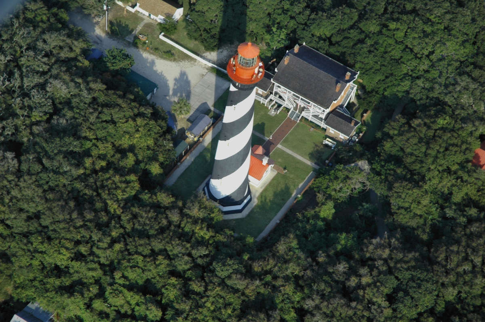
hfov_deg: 19.5
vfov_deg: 13.0
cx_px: 242
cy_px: 161
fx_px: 1413
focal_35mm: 105
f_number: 6.3
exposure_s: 1/160
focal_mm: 70
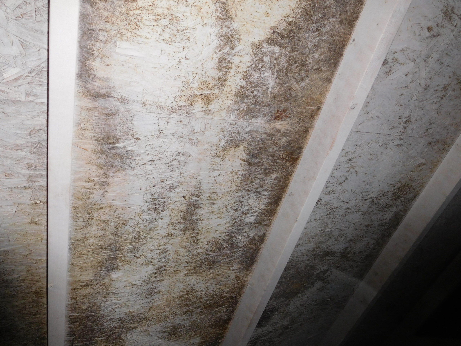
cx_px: 230
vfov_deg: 54.9
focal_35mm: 25
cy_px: 173
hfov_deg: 69.4
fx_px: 333
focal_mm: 4.5
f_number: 3.4
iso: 200
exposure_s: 1/30
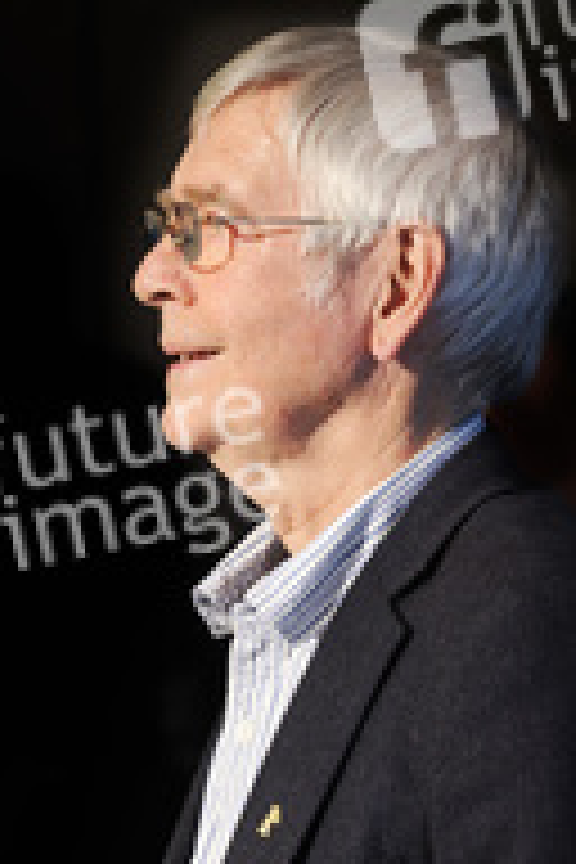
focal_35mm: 271
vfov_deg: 7.6
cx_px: 180
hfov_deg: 5.1
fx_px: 6503
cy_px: 720
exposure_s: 1/200
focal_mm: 130
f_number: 5.6
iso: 200
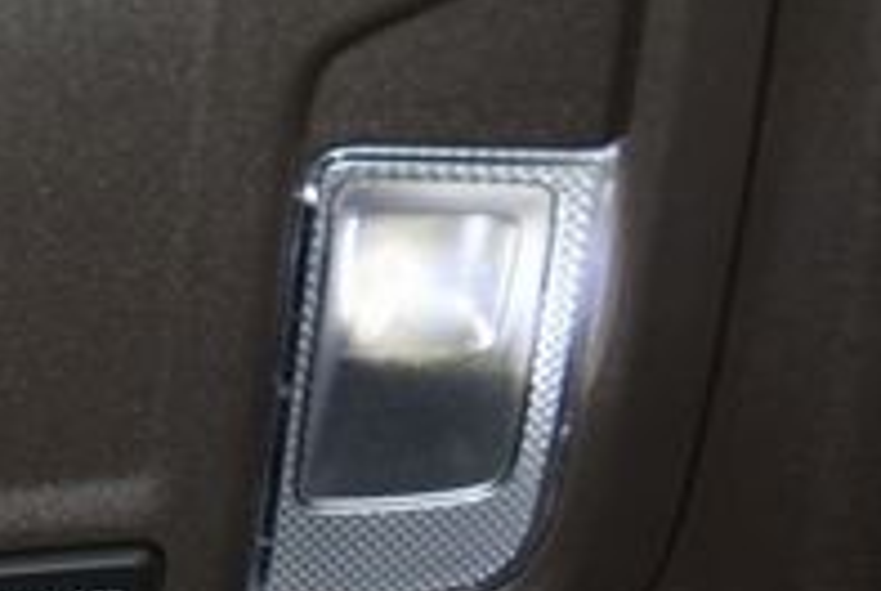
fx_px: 2981
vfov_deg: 11.2
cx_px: -224
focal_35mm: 122
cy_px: 575
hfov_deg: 16.0
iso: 560
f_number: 3.8
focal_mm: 25
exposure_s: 1/80
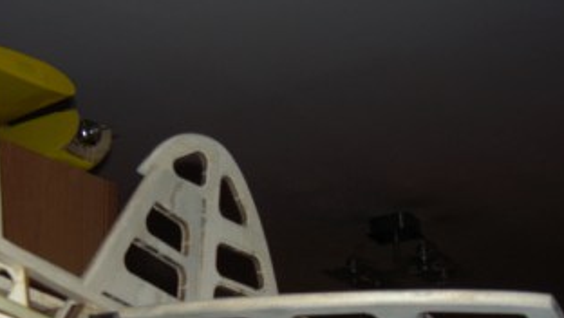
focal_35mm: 61
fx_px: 913
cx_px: 184
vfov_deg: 19.4
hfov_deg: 34.0
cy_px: 293
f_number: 2.8
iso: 100
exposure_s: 1/60
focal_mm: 8
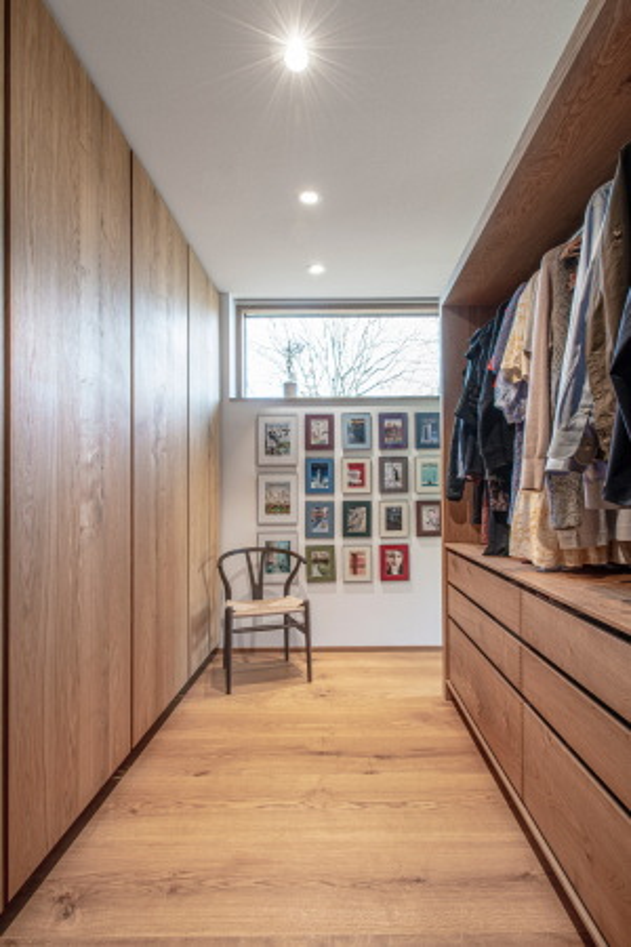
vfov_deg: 93.3
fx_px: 447
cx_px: 316
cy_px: 474
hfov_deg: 70.4
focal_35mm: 17
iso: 250
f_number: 11
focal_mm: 17
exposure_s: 1/6
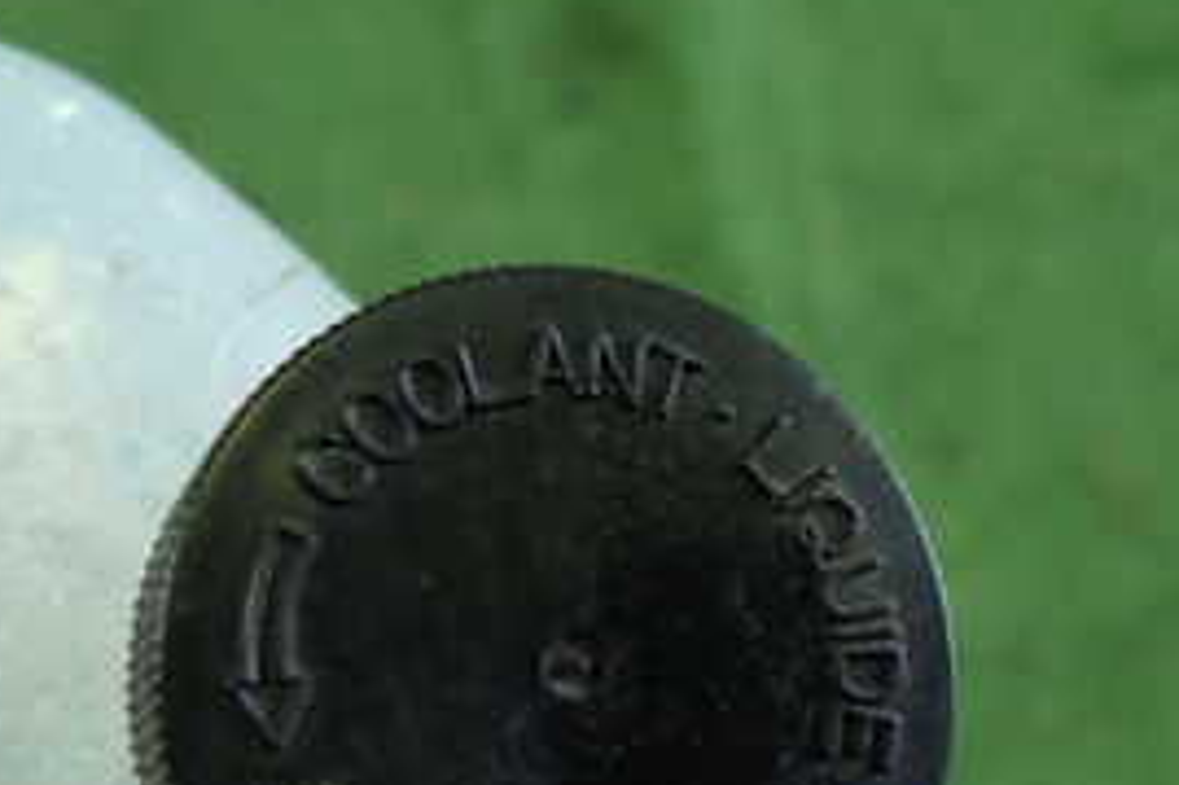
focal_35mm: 58
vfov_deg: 23.1
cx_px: 543
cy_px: 610
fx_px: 1898
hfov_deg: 34.5
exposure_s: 1/30
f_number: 2
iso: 200
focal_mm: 4.5
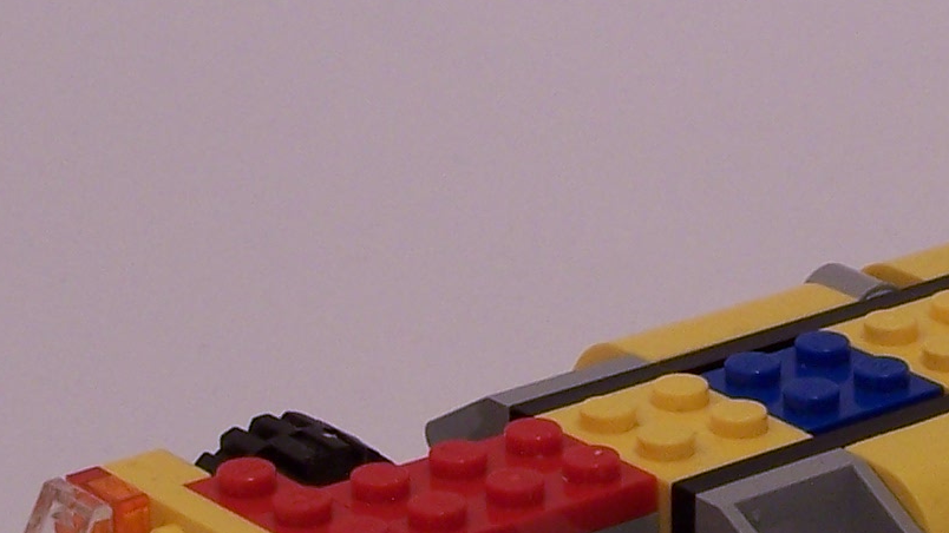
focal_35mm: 234
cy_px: 236
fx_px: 5888
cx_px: 1072
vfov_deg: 5.2
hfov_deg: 9.1
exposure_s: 1/6
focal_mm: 11.1
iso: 80
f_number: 3.2
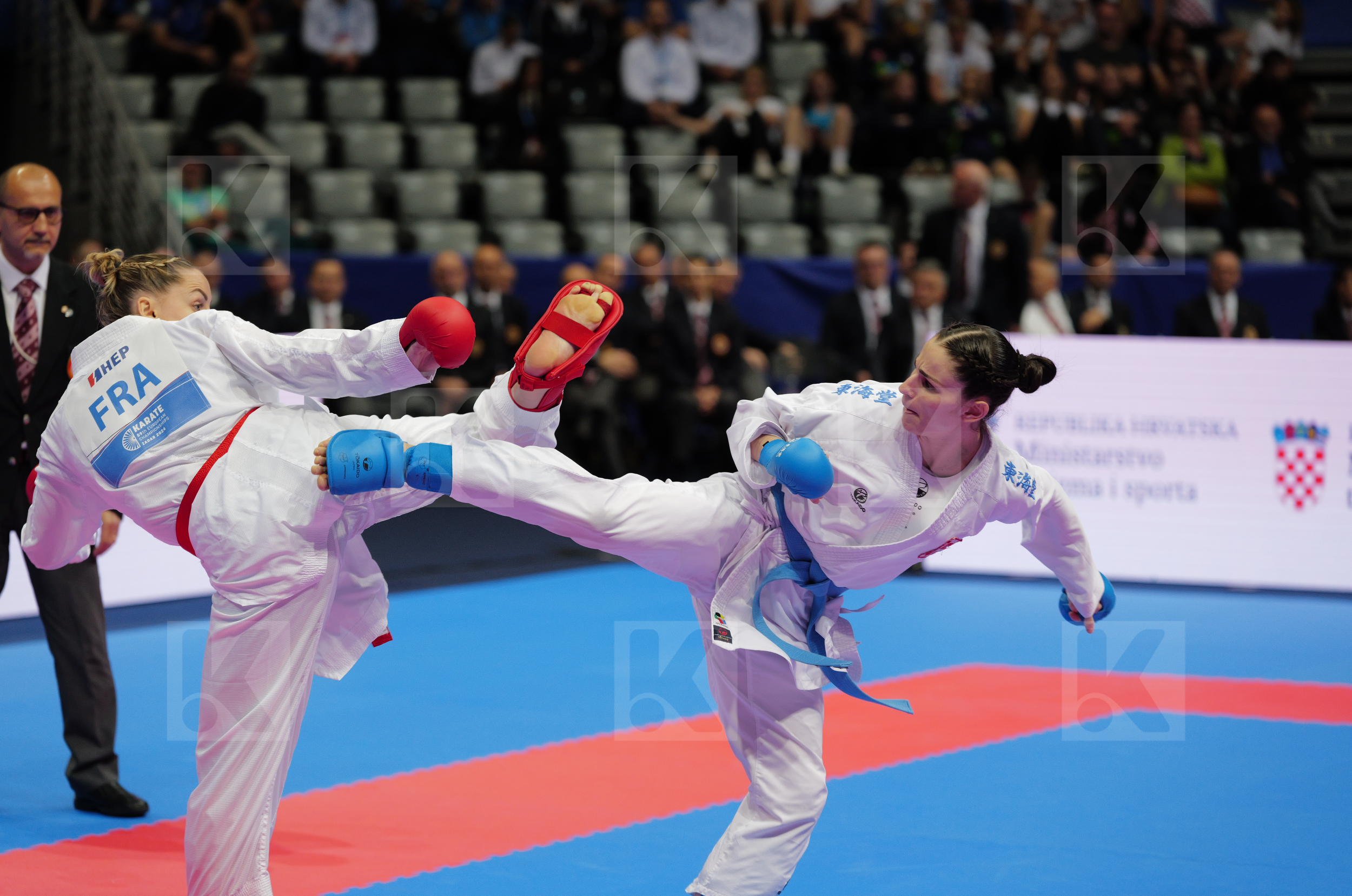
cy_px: 448
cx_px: 676
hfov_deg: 17.2
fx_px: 4462
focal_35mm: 119
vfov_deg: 11.5
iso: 1600
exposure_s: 1/1000
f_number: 2.8
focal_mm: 119
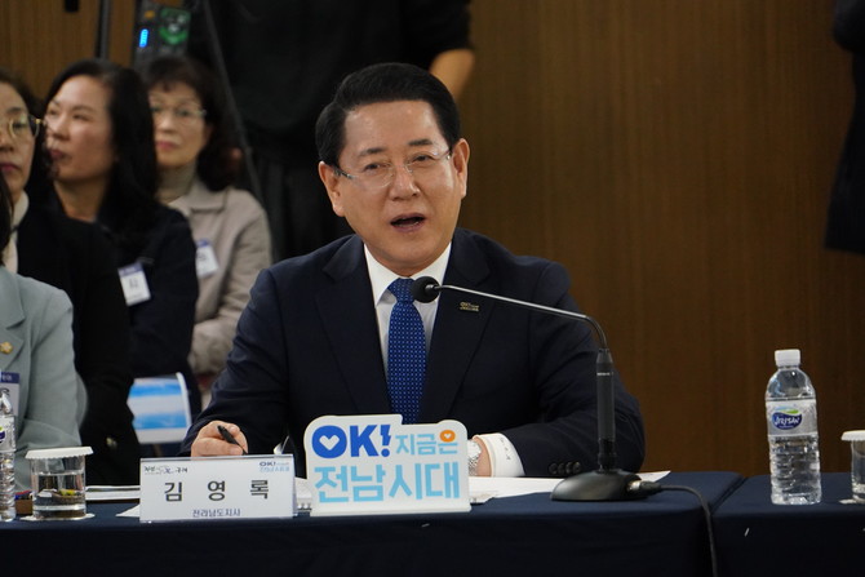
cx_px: 432
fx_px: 7209
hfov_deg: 6.9
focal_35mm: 300
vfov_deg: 4.6
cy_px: 288
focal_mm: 200
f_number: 6.3
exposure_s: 1/100
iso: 5000
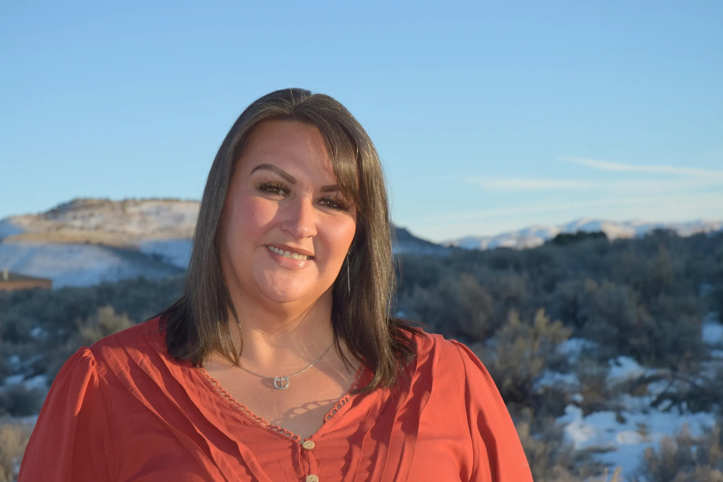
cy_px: 241
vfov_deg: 16.6
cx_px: 362
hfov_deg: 24.6
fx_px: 1657
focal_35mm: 82
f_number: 7.1
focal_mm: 55
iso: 100
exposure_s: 1/200
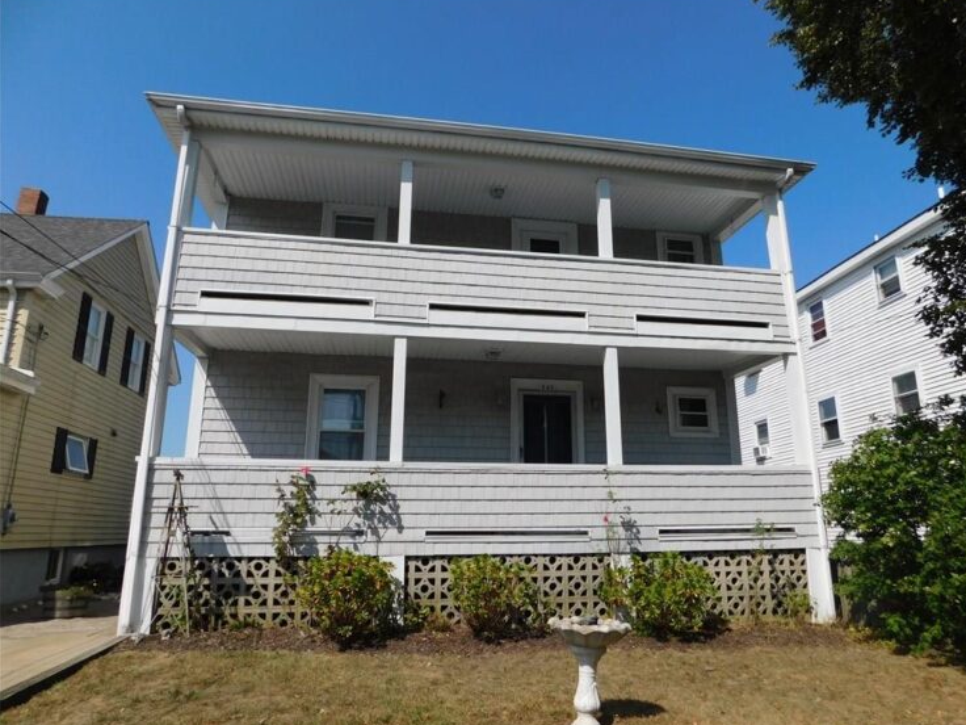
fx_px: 670
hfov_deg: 71.6
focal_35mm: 24
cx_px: 503
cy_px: 364
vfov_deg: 56.8
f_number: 6
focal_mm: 4
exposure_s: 1/800
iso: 125
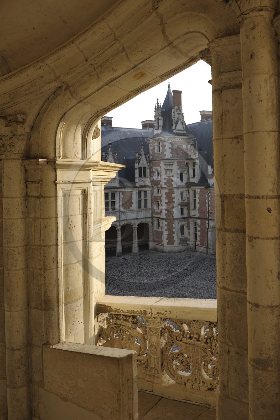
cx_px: 140
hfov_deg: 53.1
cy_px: 210
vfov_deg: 73.8
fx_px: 280
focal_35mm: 24
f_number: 8
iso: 200
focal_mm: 24
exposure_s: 1/160
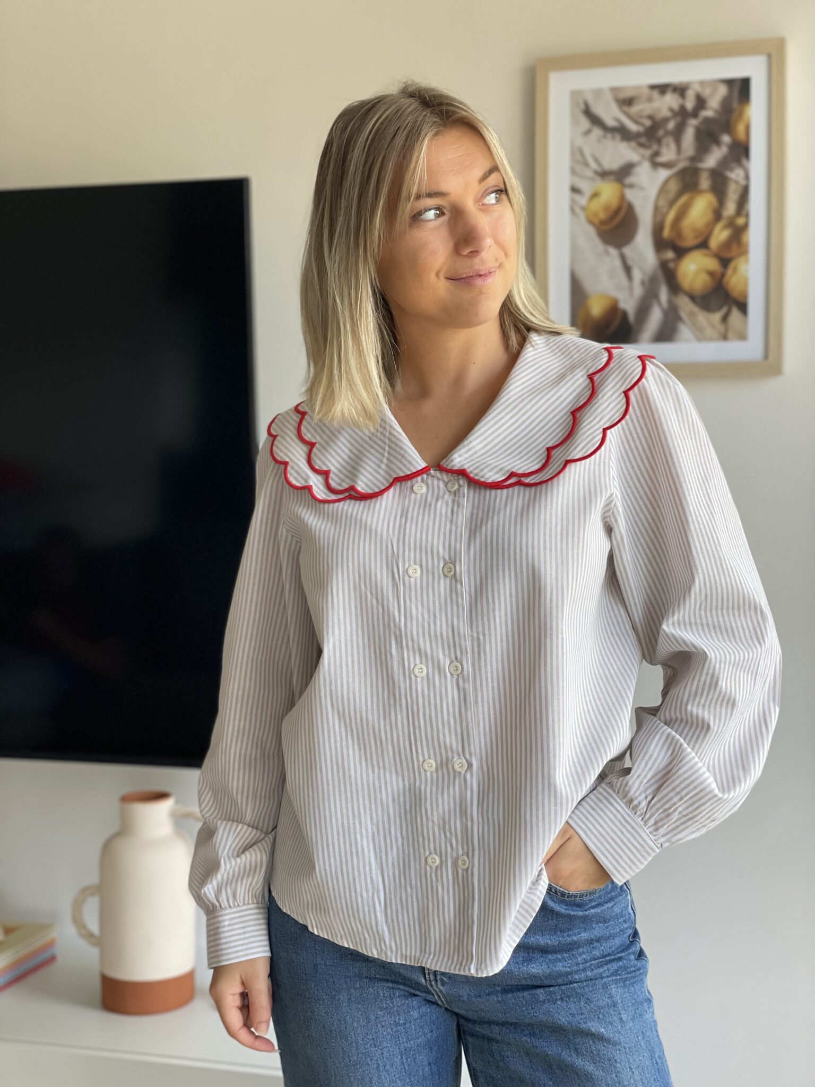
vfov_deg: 36.8
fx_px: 1632
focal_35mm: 52
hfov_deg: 28.0
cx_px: 408
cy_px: 544
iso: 80
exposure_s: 1/122
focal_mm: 6
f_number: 2
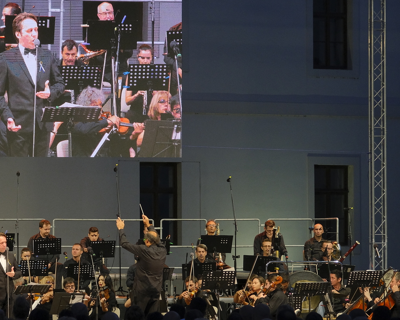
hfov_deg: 8.8
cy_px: 182
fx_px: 2604
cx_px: 70
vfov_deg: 7.0
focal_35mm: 220
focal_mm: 80
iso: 1250
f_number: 4
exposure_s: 1/125
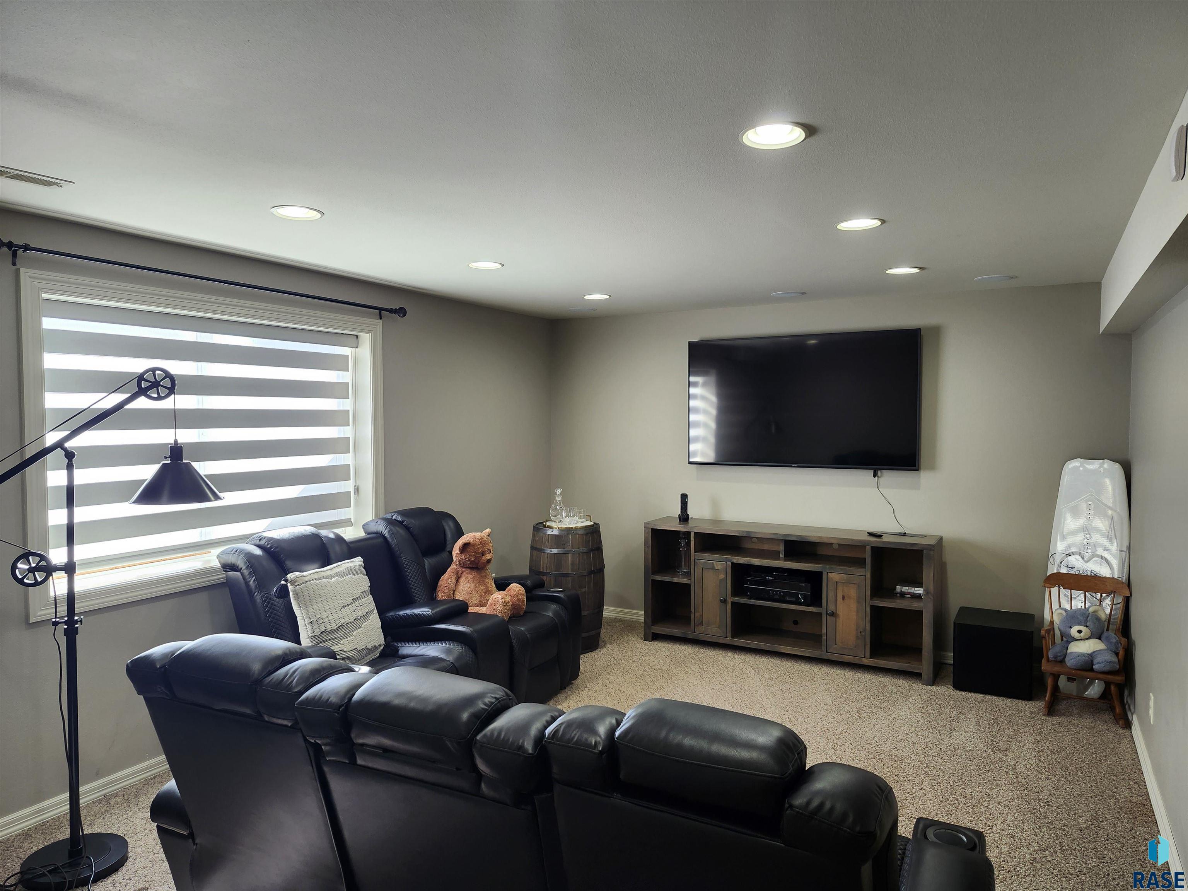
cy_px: 446
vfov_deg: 58.9
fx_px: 789
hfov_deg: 73.9
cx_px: 594
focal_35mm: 23
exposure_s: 1/120
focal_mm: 5.54
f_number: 1.8
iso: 125
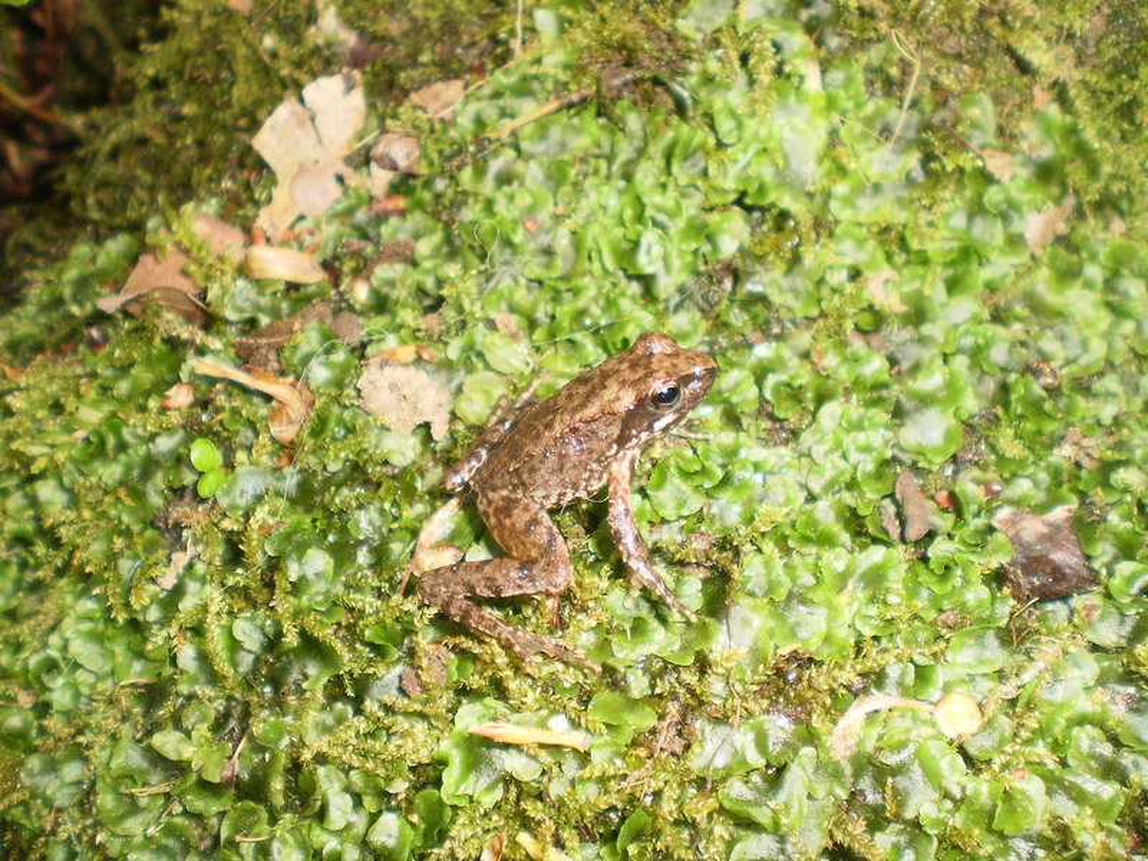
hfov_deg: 51.4
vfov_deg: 39.7
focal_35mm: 36
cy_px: 430
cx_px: 574
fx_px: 1194
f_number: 3.1
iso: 125
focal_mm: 6.3
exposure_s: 1/30
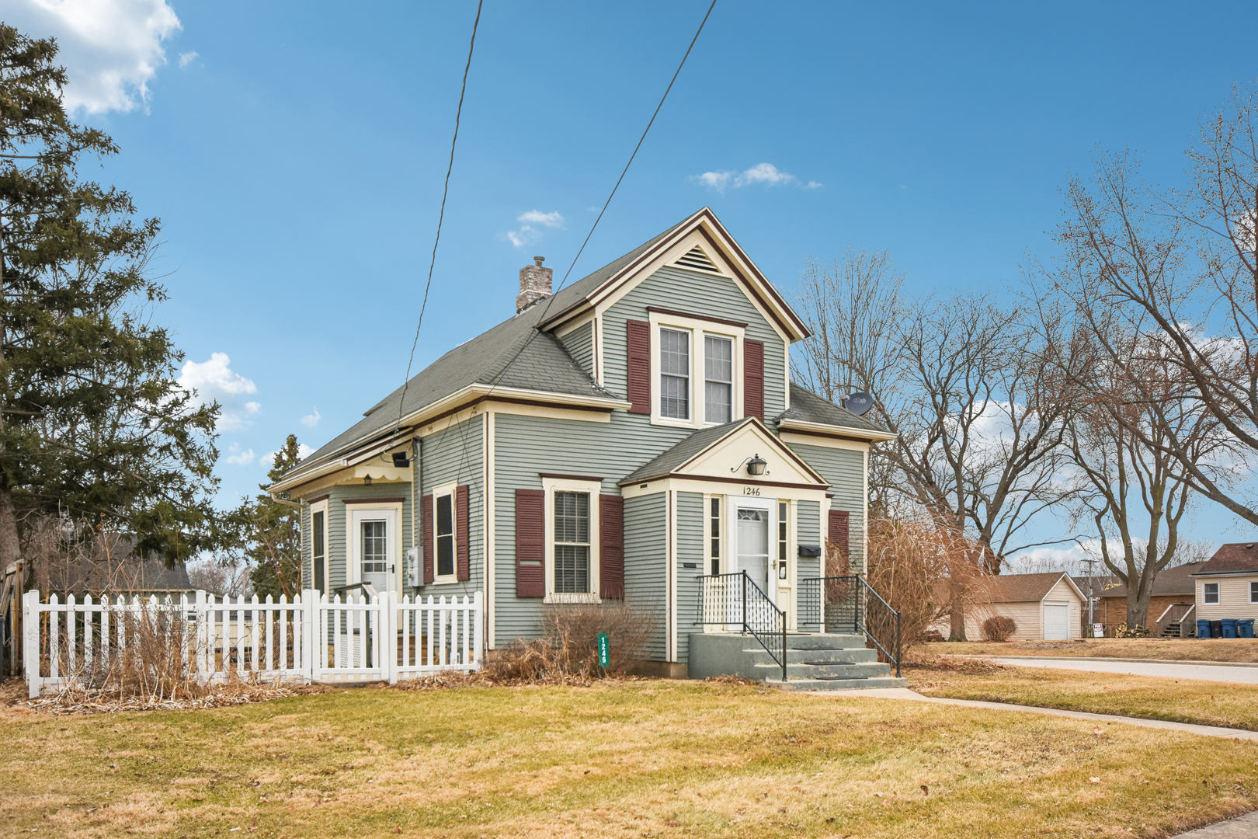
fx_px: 1048
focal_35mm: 30
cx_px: 629
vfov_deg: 43.6
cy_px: 420
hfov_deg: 61.9
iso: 640
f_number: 8
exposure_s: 1/1000
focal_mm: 20
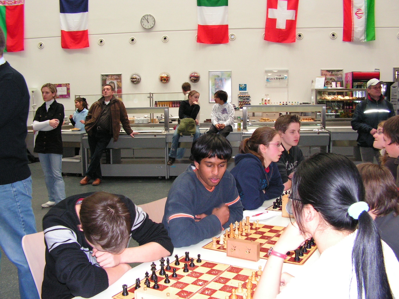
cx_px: 200
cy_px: 150
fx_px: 415
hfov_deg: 51.4
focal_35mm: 36
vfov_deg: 39.7
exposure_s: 1/40
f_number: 3.2
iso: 200
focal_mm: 6
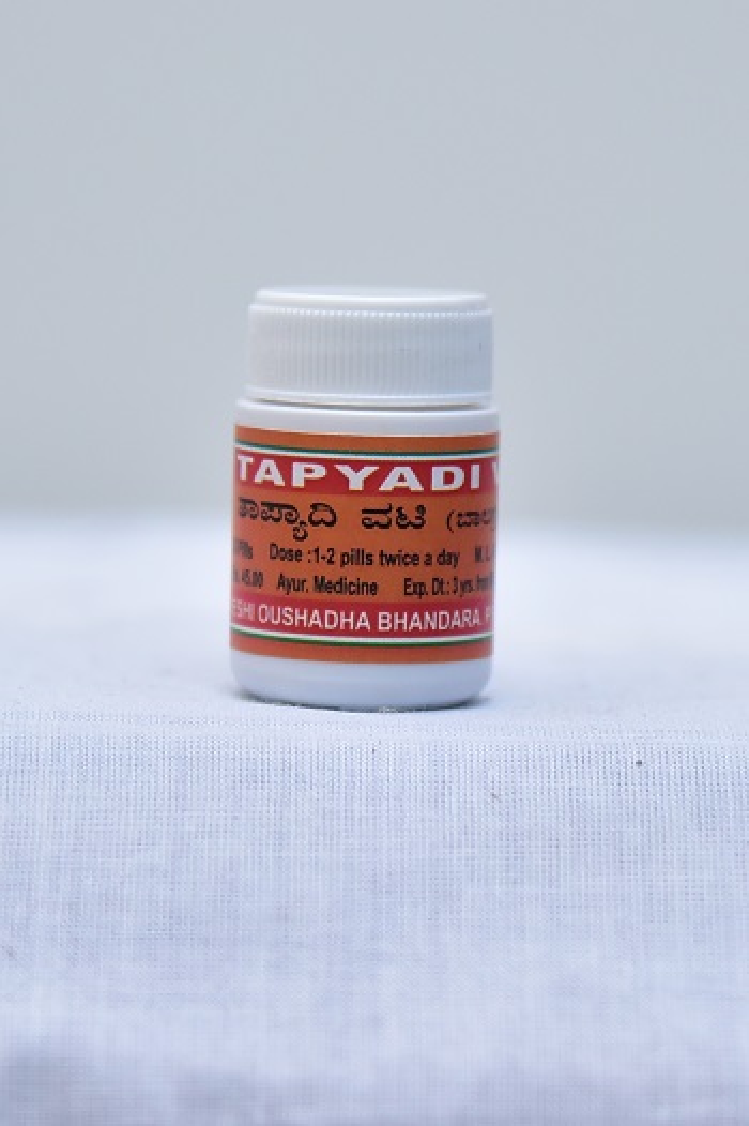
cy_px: 563
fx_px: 2875
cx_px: 374
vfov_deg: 22.2
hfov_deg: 14.8
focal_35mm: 92
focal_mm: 92
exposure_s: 1/125
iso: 1250
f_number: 4
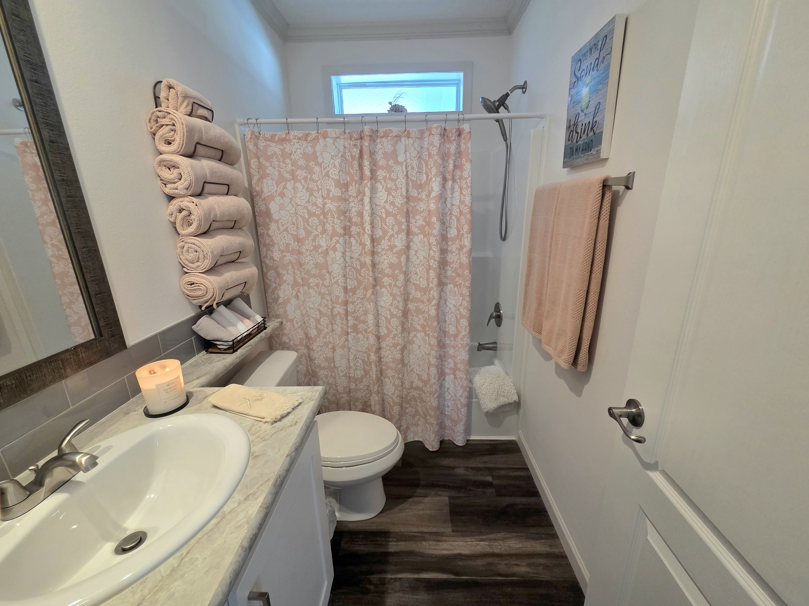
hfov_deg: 106.2
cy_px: 303
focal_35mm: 13
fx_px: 304
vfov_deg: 89.9
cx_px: 404
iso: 200
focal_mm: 2.2
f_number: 2.2
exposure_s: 1/60.2
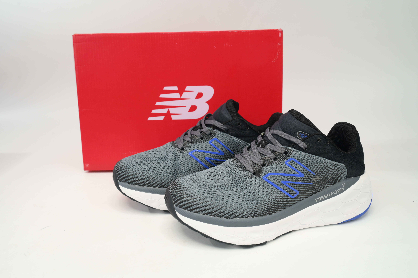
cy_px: 139
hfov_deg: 56.5
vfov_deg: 39.4
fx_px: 389
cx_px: 209
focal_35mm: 34
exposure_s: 1/100
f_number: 10
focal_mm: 33.5
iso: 500
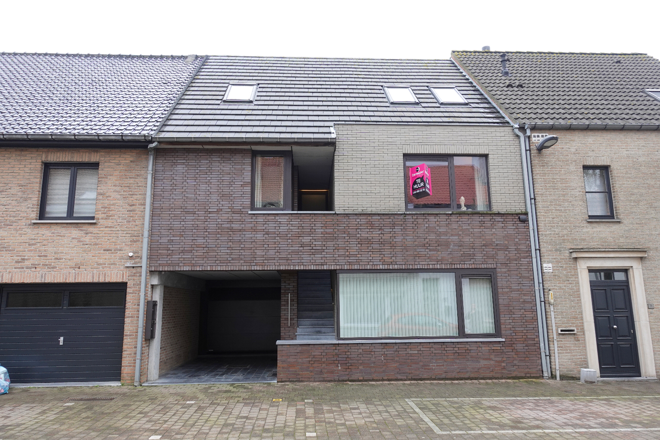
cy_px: 220
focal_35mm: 24
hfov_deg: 73.7
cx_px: 330
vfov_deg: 53.1
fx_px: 440
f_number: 4
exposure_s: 1/80
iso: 125
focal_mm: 8.8
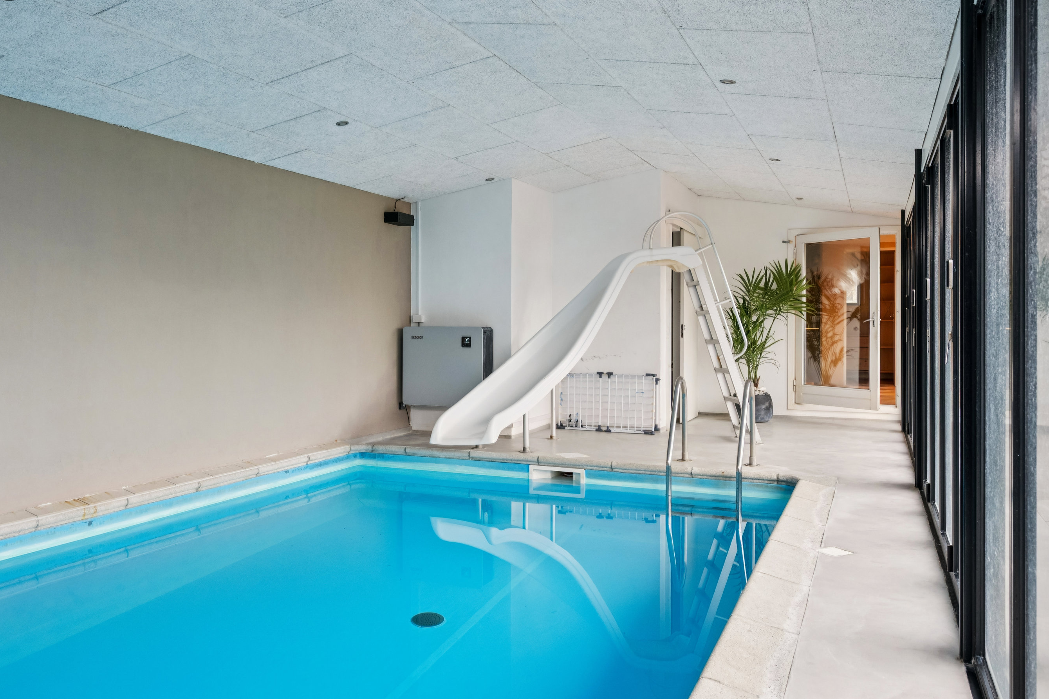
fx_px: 816
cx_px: 479
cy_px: 313
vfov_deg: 46.3
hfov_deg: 65.4
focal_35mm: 28
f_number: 8
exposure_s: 1/20
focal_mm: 25
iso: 1250
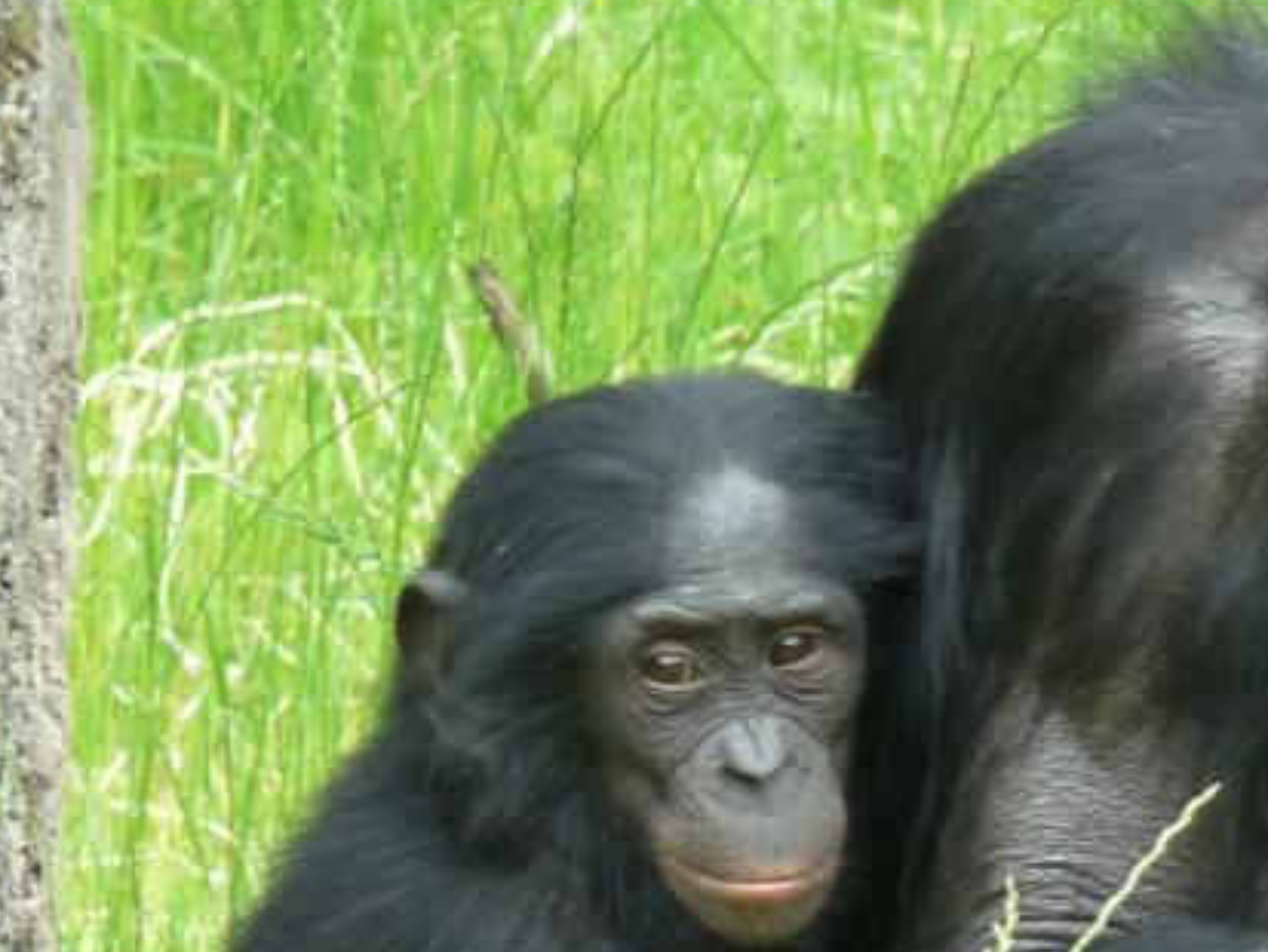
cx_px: 1191
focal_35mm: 902
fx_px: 33050
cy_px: 829
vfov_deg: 1.6
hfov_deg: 2.2
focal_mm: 57.6
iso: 250
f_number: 3.7
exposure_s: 1/160
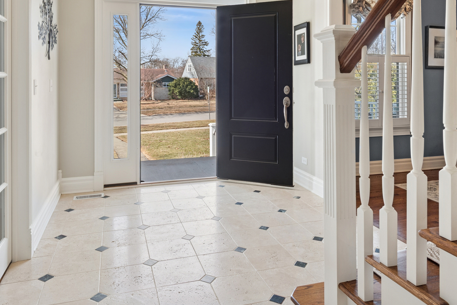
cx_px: 222
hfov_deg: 65.5
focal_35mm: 28
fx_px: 355
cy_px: 84
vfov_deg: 45.1
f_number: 8
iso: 320
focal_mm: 12
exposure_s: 1/25
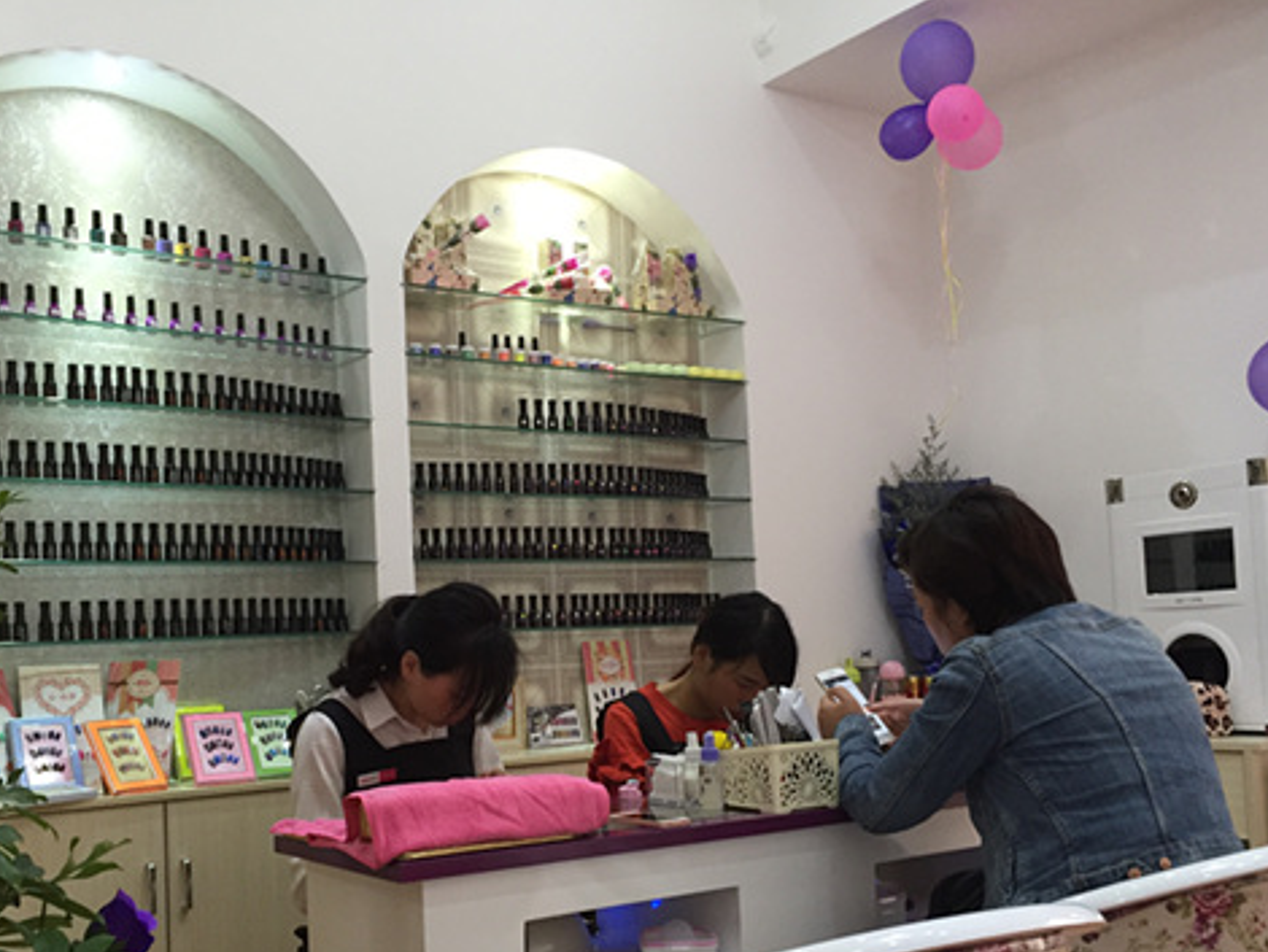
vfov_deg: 38.4
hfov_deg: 49.9
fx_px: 1356
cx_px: 531
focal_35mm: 37
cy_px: 601
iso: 125
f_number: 2.2
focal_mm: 4.15
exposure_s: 1/33
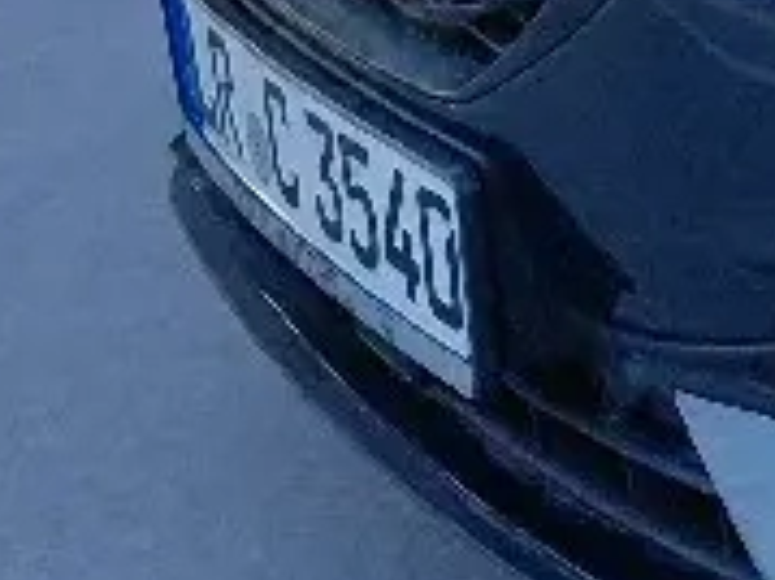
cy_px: -190
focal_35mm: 140
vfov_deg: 10.3
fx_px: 3132
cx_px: 2134
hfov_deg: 10.8
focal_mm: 4.69
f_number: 1.8
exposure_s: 1/30
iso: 320
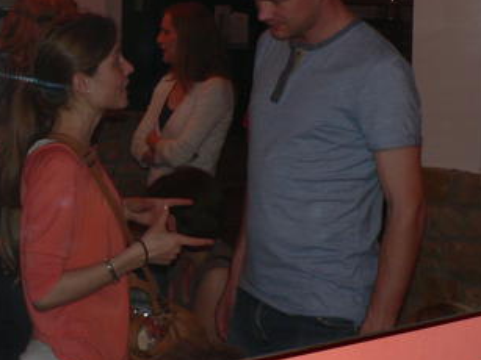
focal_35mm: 82
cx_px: 186
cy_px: 65
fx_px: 1139
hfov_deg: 23.8
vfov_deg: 17.8
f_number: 2.8
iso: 80
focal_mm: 6
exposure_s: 1/60
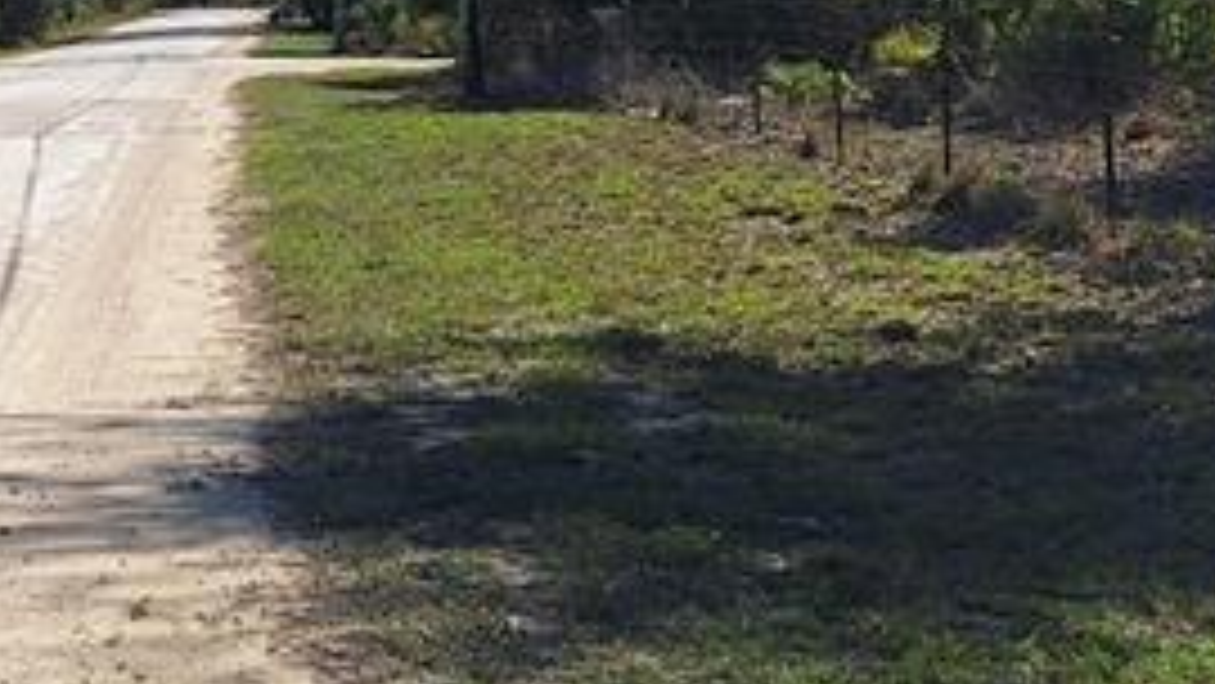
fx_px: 3061
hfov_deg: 19.9
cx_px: -518
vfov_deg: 12.5
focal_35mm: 95
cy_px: -99
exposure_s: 1/3717
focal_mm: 5.54
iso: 40
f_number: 1.8
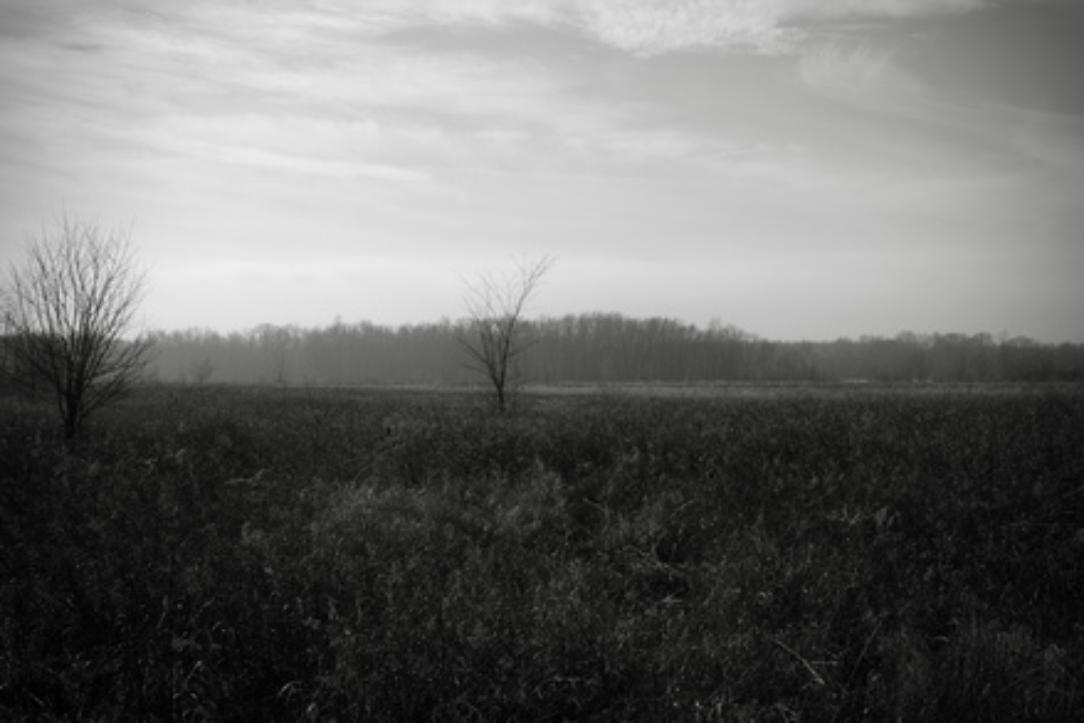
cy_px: 358
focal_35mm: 41
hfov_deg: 47.4
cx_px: 543
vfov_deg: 32.7
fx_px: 1235
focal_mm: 26
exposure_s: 1/200
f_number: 16
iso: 100
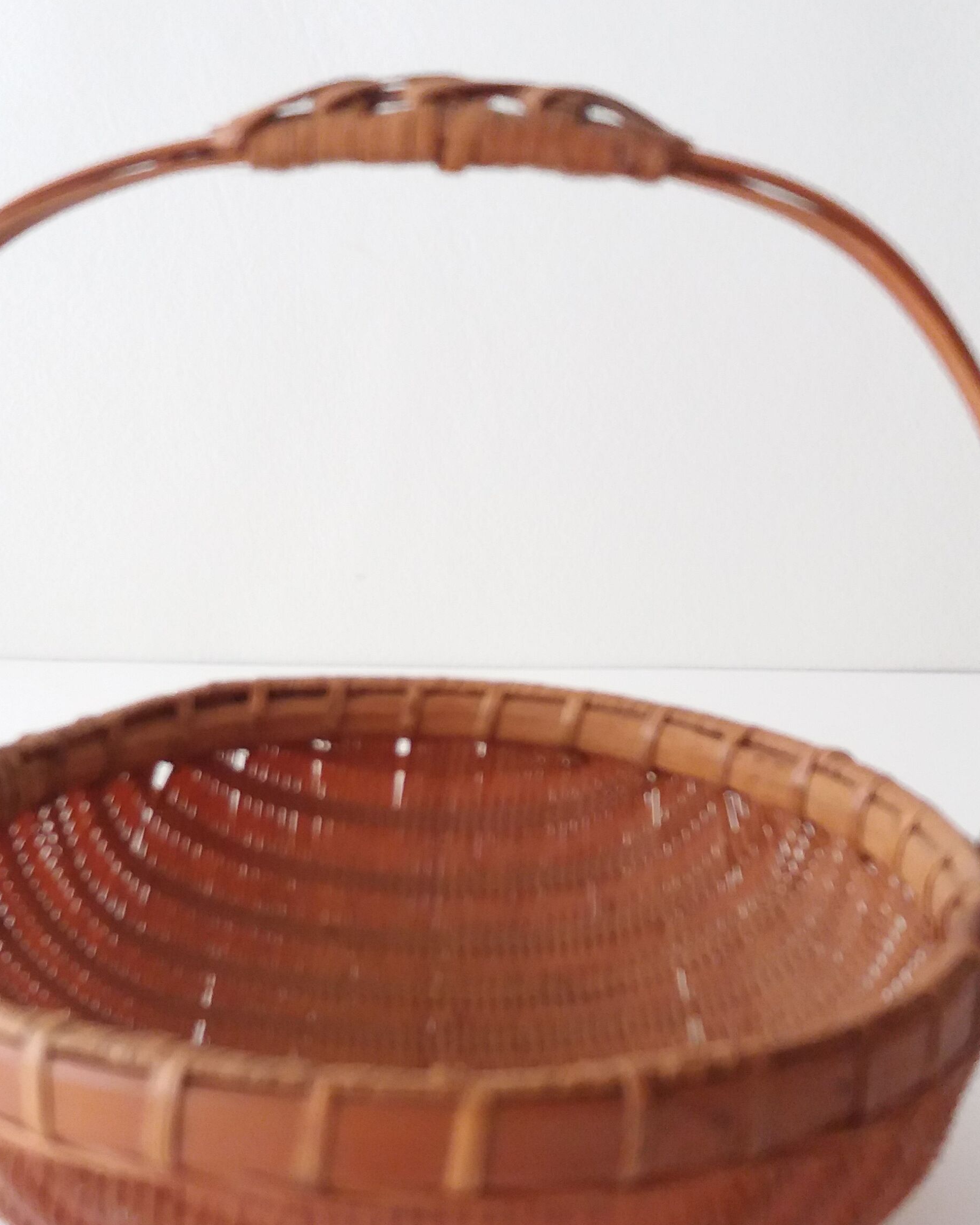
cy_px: 728
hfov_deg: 30.8
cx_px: 403
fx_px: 1776
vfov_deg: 37.9
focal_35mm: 49
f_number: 1.9
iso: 200
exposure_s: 1/17
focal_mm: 3.7
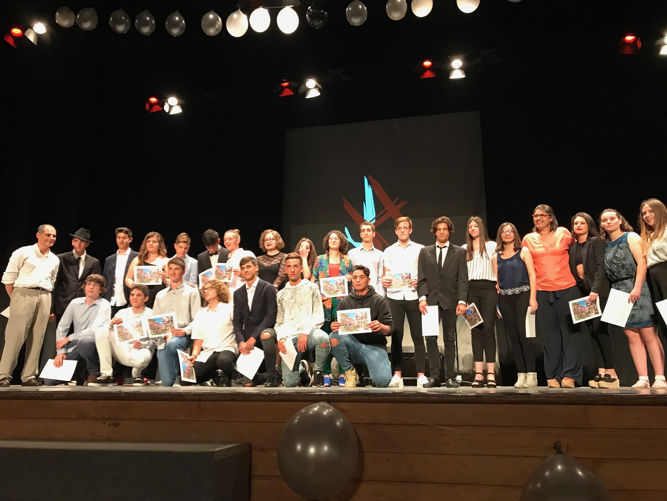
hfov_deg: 63.4
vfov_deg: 49.7
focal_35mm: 28
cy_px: 250
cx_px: 334
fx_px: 540
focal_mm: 3.99
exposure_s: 1/17
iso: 80
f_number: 1.8
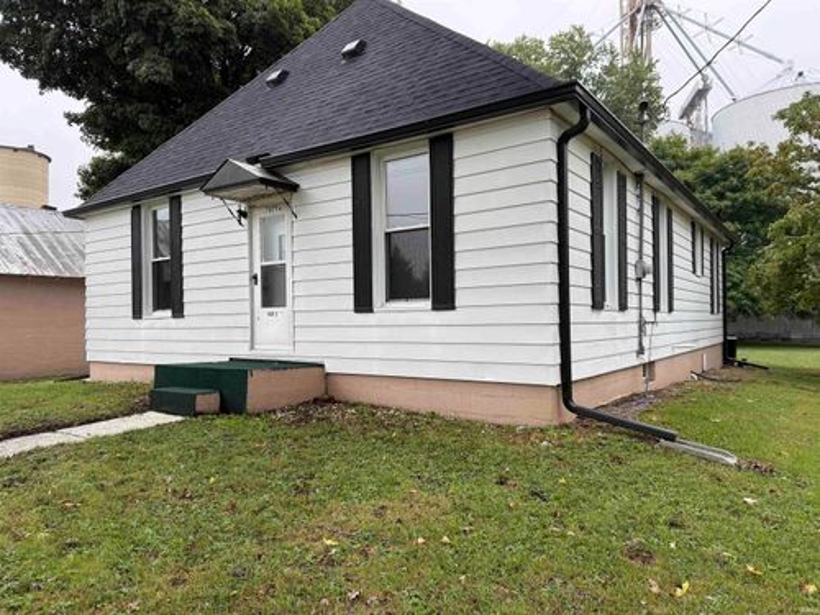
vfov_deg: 56.8
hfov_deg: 71.6
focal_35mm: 24
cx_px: 410
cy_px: 308
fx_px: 569
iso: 100
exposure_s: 1/840
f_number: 1.78
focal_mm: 6.76
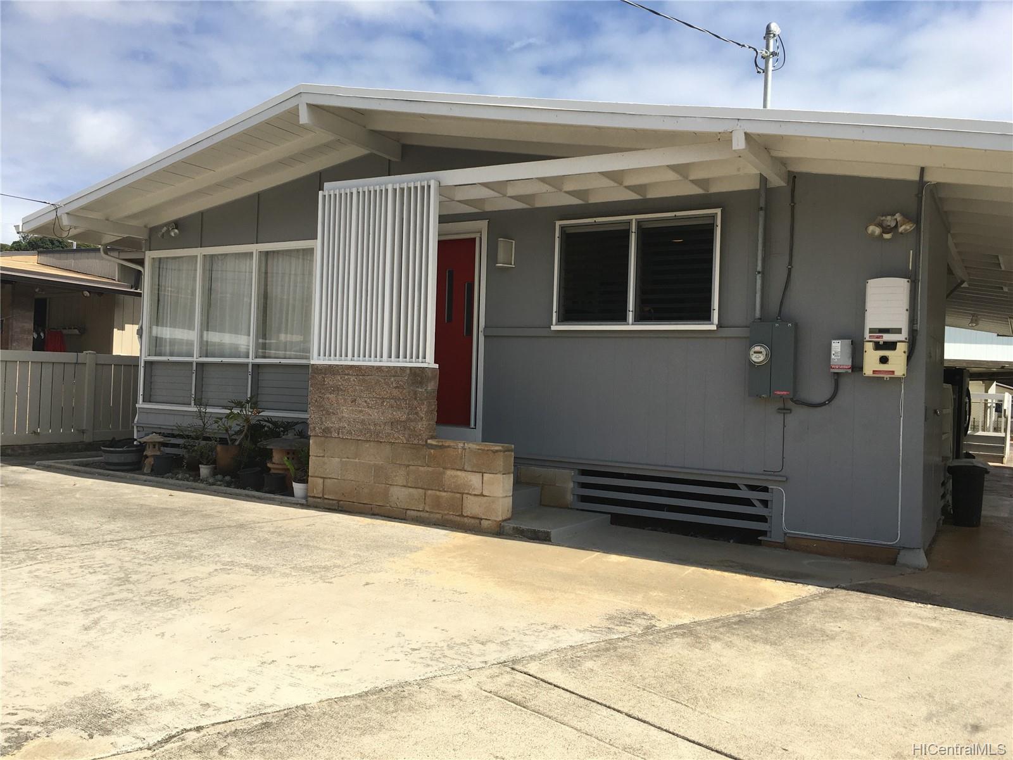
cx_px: 506
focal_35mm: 29
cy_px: 380
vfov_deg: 48.2
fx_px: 849
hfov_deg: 61.7
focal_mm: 4.15
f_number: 2.2
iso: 25
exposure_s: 1/1603
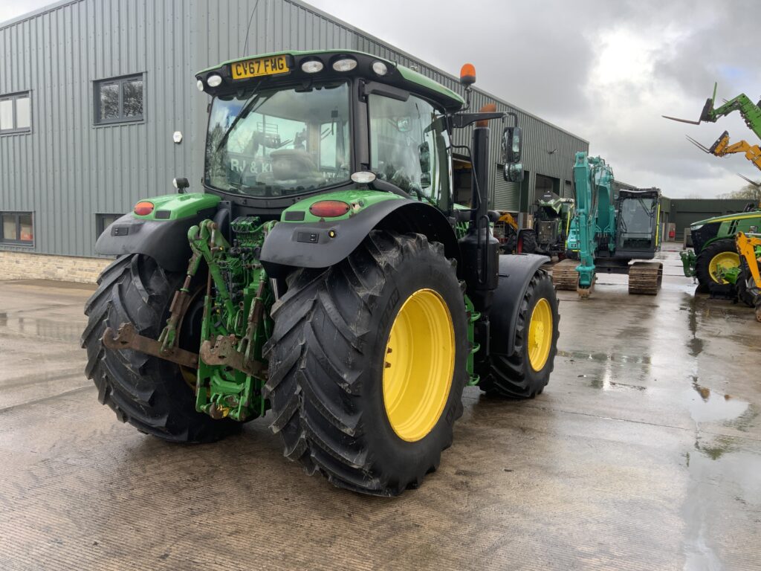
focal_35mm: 29
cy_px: 286
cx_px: 380
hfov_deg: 61.7
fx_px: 638
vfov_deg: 48.2
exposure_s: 1/256
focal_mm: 3
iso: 16
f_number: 1.8
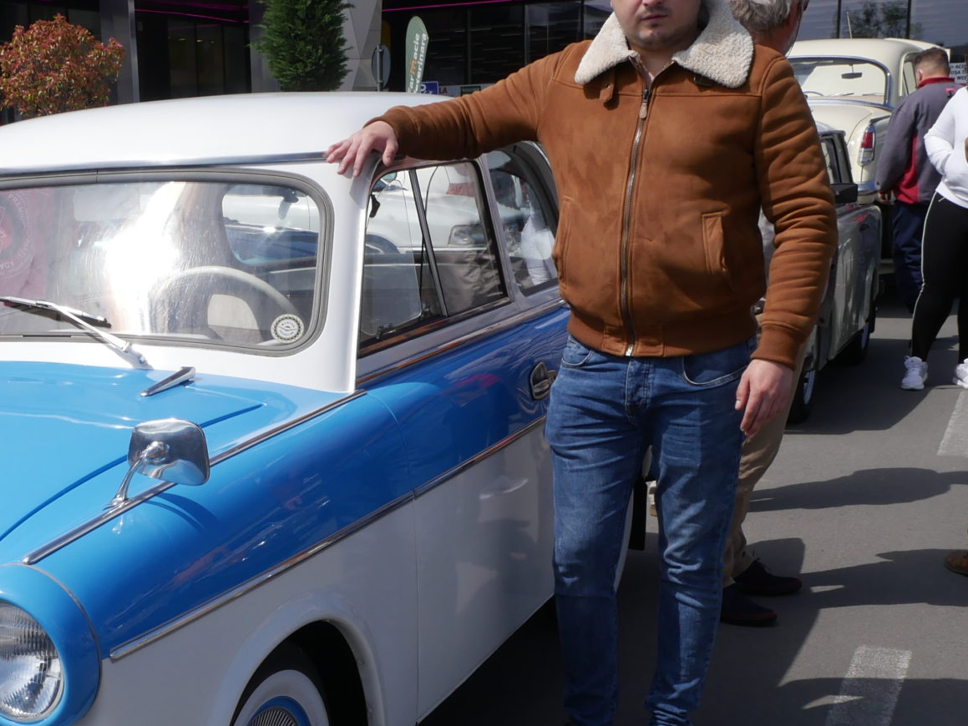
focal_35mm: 53
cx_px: 221
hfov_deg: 35.2
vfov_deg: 27.0
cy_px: 584
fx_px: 1483
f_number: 9
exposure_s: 1/640
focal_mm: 12
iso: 200
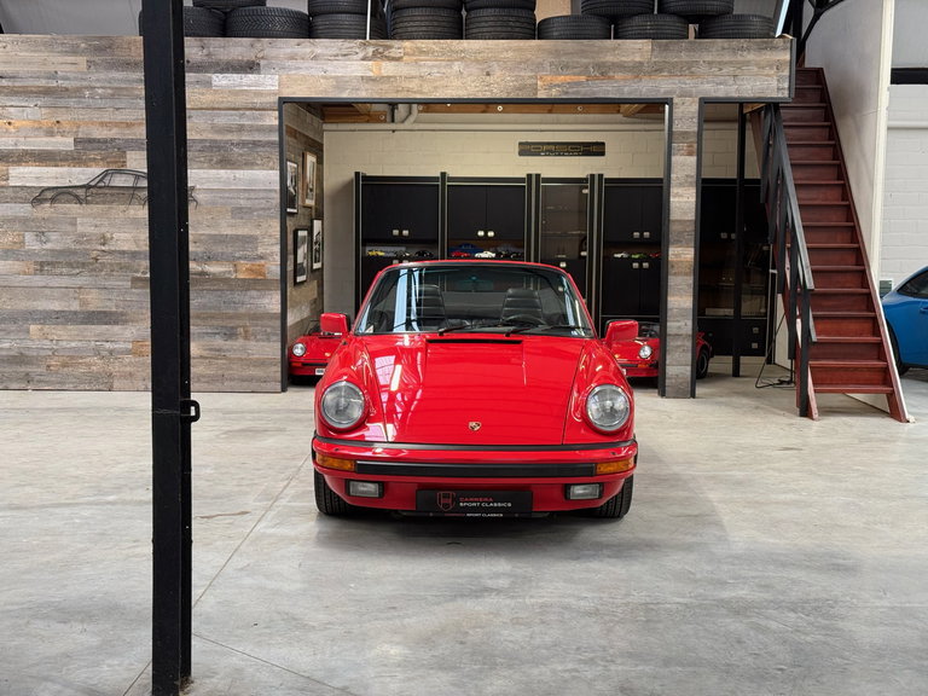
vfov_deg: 30.3
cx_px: 464
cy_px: 348
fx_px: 1287
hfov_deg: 39.7
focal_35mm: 48
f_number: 1.78
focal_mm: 6.76
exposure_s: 1/50
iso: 100
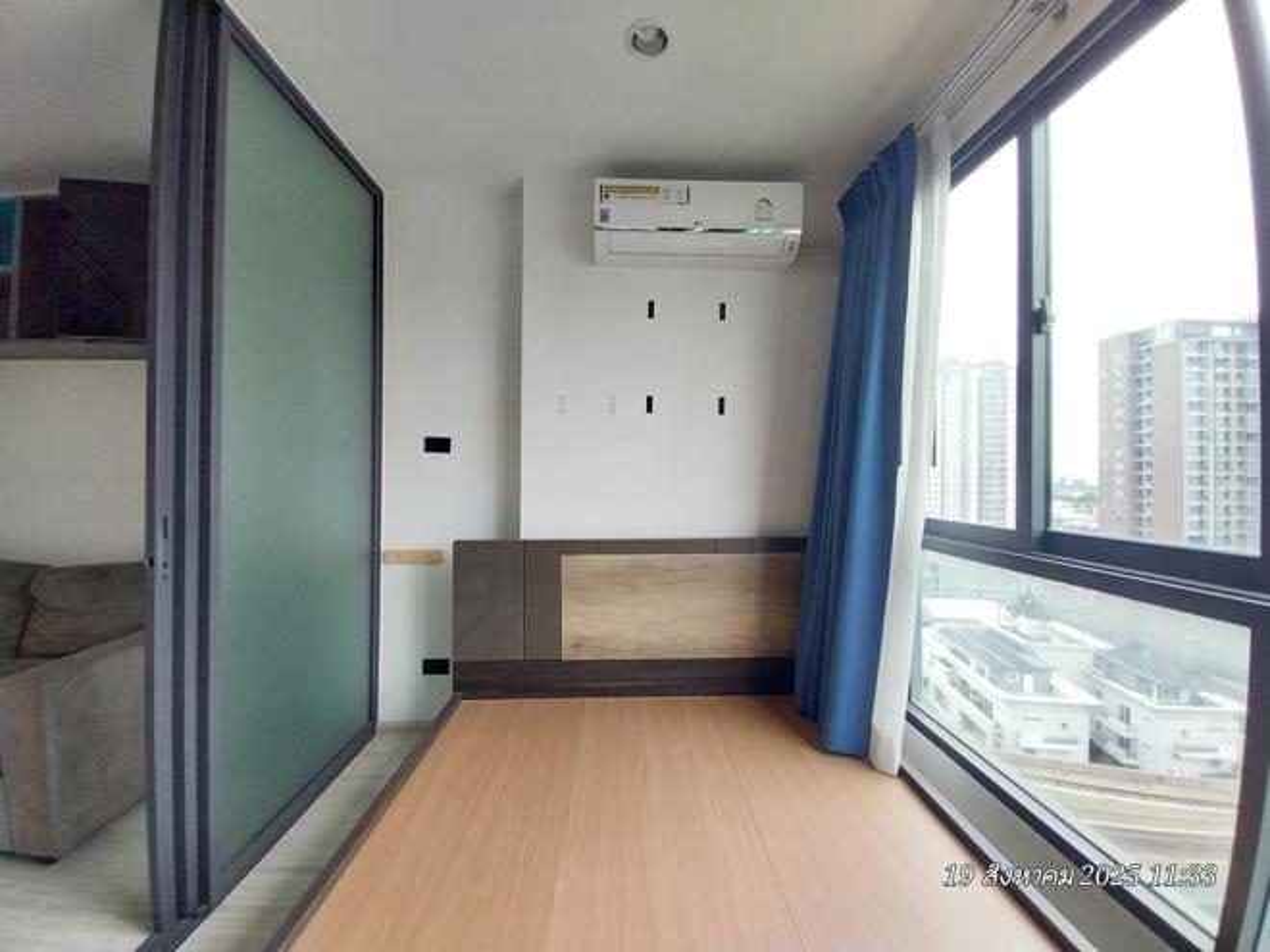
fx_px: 477
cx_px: 635
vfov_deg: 89.9
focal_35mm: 13
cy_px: 476
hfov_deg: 106.2
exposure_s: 1/117
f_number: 2.2
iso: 64
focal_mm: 1.3
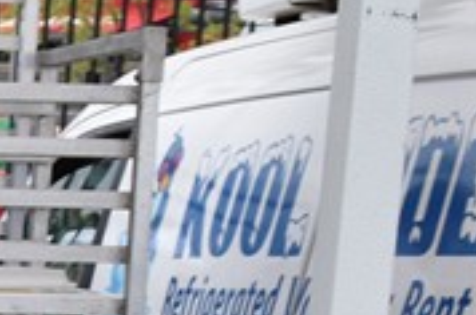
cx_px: -767
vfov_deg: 7.7
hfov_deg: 10.2
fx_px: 2231
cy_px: 666
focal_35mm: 169
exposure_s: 1/250
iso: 320
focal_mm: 20
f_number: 8
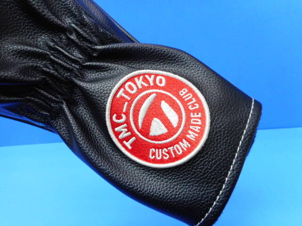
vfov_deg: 54.9
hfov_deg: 69.4
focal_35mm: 25
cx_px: 151
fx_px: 218
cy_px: 113
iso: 200
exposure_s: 1/30
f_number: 3.7
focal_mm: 4.5
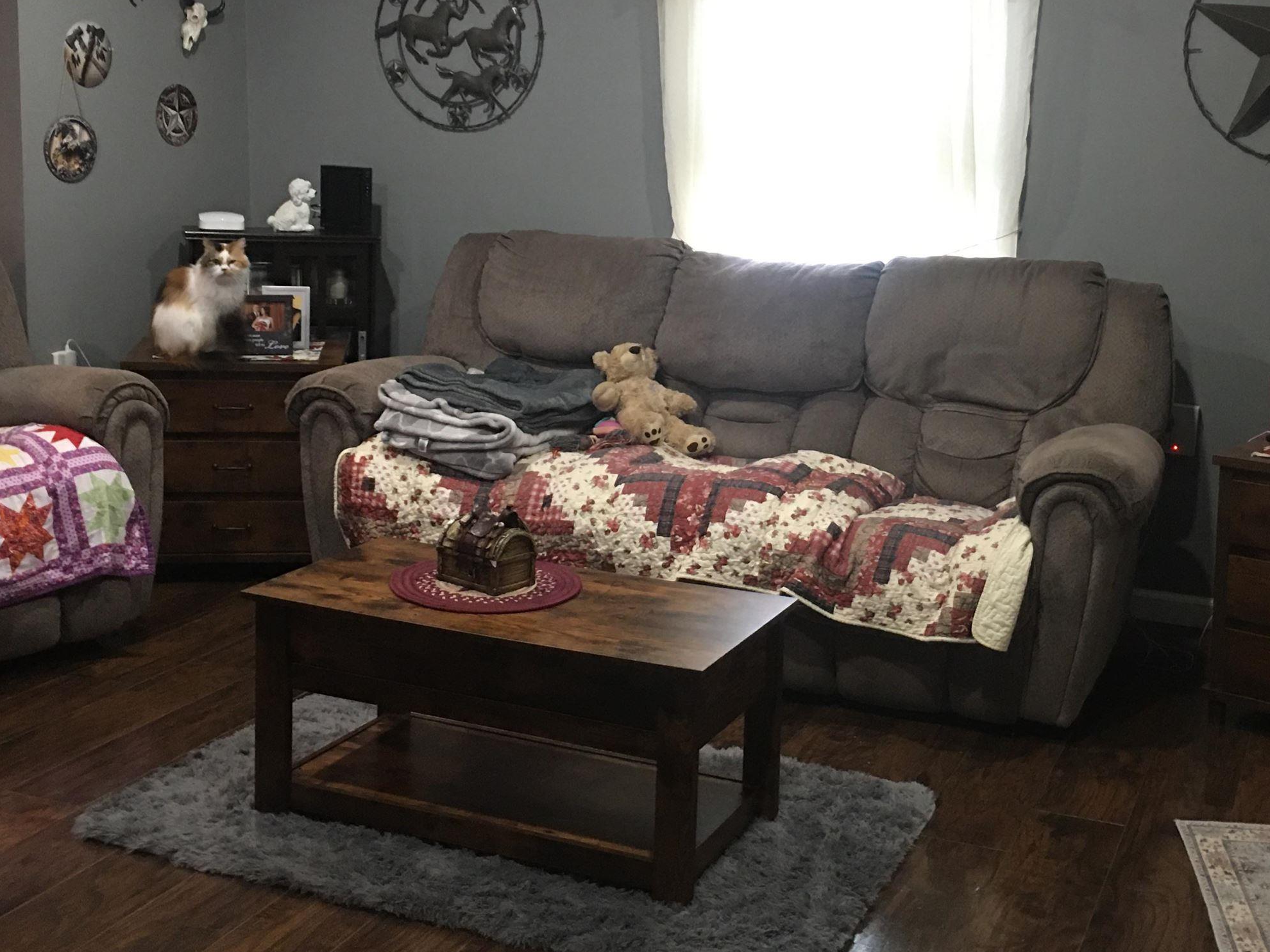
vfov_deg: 32.0
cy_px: 356
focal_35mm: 45
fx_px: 1651
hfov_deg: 42.0
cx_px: 727
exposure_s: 1/15
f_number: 2.2
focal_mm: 4.15
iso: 100
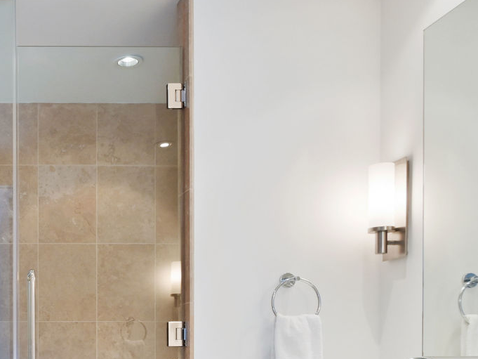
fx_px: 663
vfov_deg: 28.2
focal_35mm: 48
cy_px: 368
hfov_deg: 34.6
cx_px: -40
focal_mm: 17
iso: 400
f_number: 11
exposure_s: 1/10
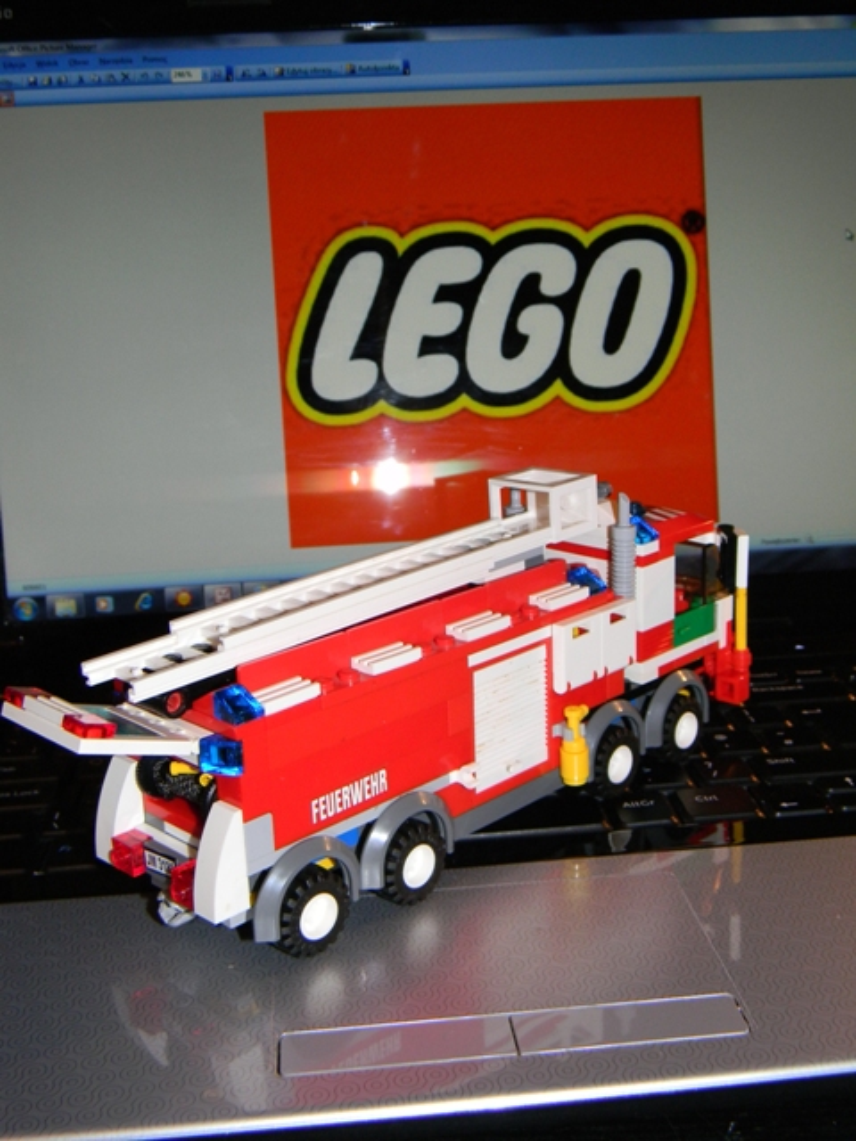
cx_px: 428
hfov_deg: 35.1
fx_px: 1352
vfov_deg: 45.8
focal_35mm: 41
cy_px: 570
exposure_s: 1/30
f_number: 3.8
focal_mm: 7.3
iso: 200
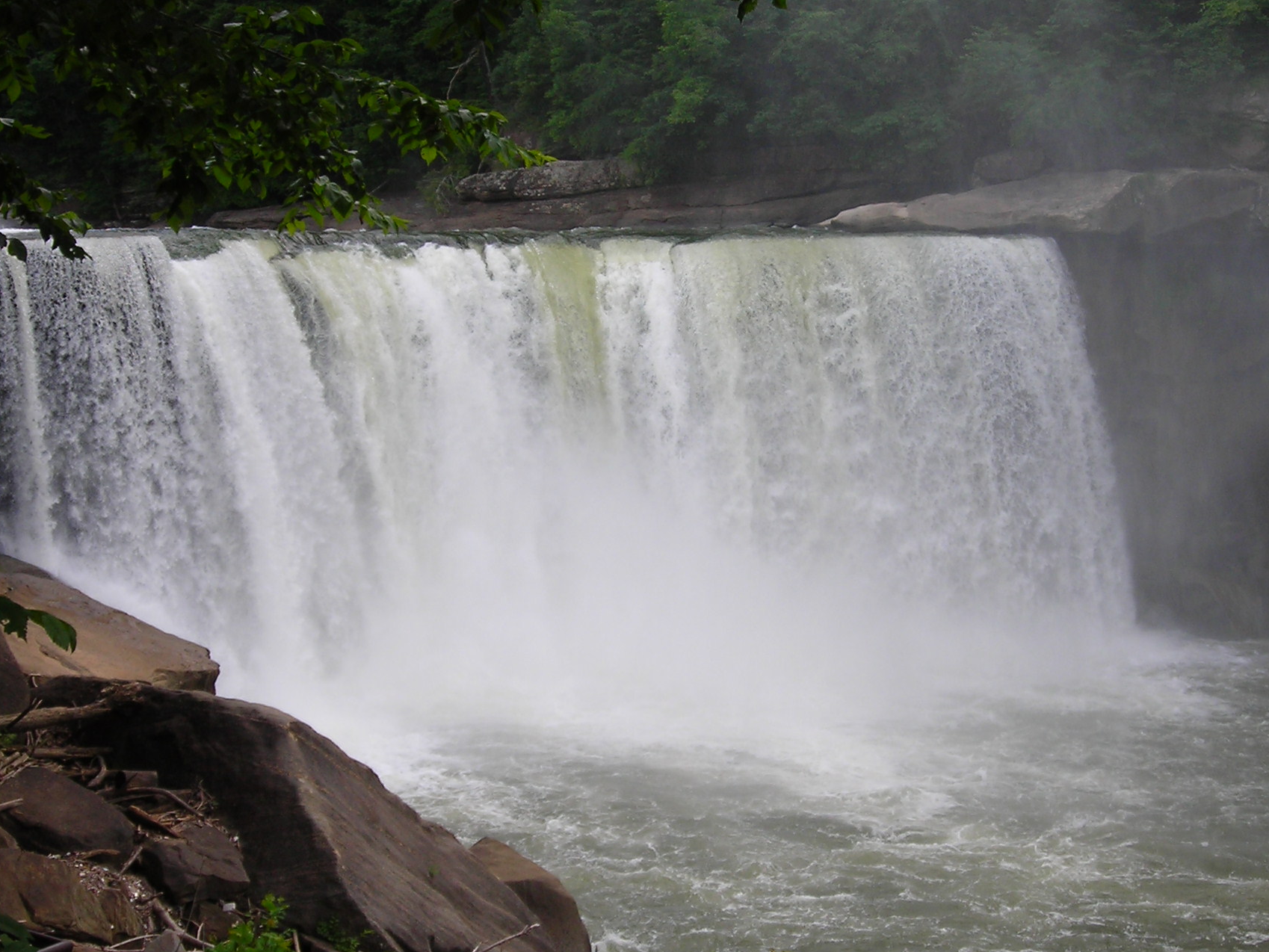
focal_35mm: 58
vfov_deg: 25.2
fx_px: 2127
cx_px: 614
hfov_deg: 33.2
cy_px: 475
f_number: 3.2
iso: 50
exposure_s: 1/211
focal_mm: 6.3
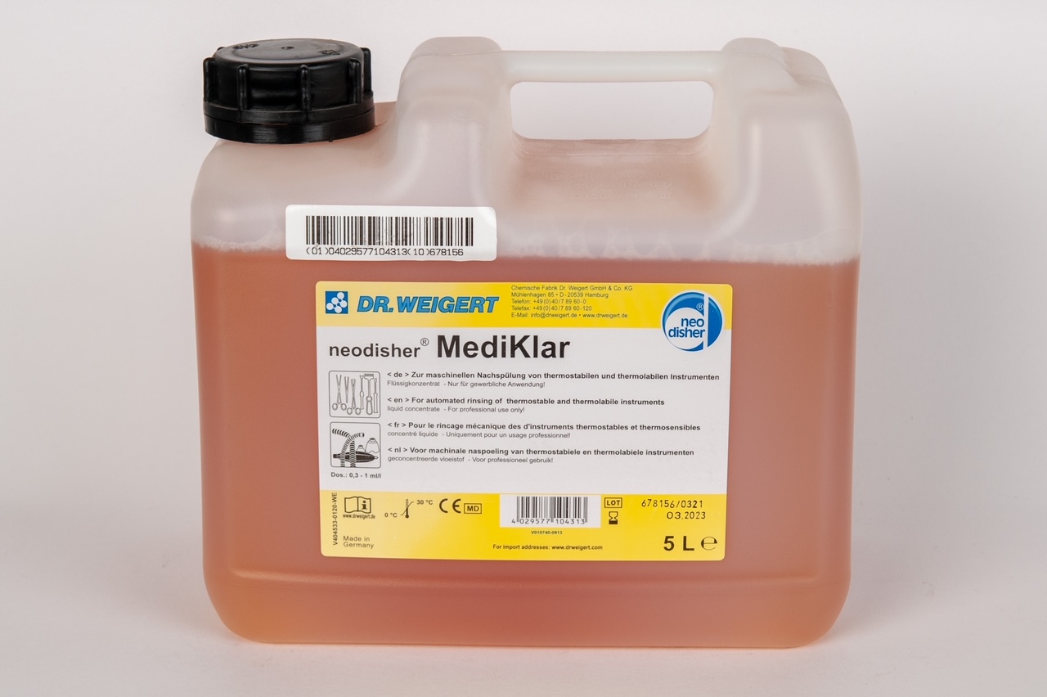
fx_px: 1657
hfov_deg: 35.1
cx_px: 524
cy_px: 348
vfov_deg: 23.8
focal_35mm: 57
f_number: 8
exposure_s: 1/125
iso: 100
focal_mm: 38
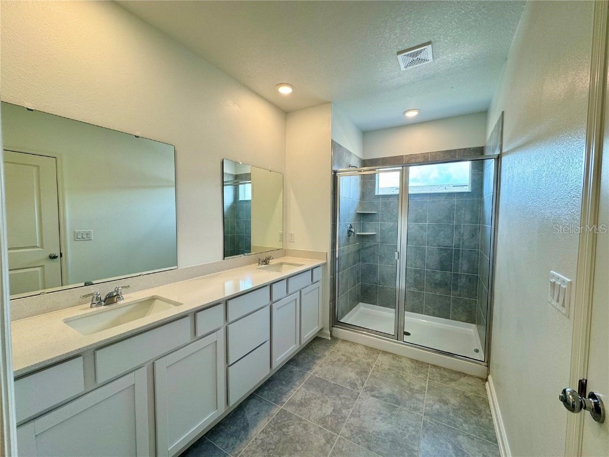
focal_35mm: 14
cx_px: 304
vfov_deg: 85.7
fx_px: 246
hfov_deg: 102.1
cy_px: 228
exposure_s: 1/120
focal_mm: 2.22
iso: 64
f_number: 2.2
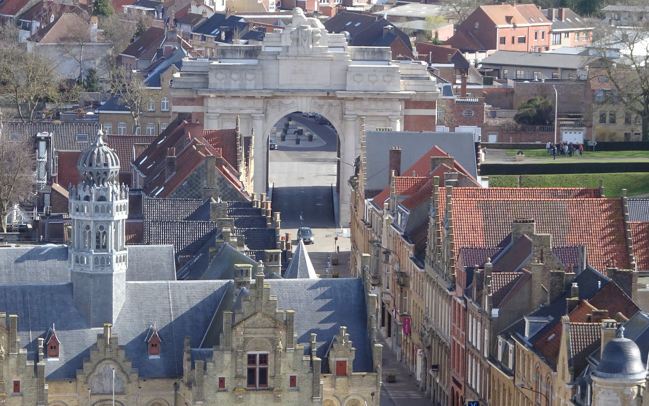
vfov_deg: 7.4
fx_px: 3130
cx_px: 219
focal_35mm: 177
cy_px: 281
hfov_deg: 11.8
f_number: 5
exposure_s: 1/160
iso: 80
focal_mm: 18.53
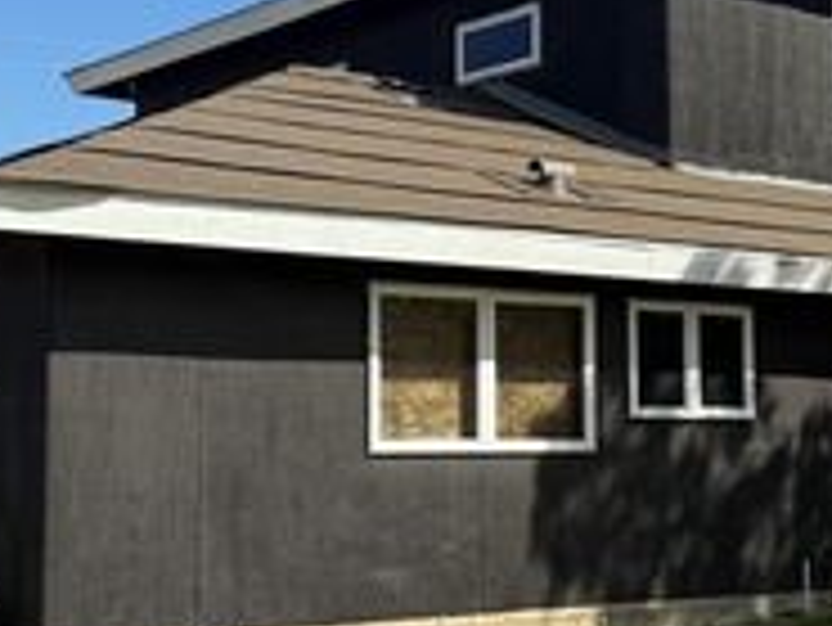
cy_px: 318
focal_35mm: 77
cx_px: 544
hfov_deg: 25.2
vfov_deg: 19.2
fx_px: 1852
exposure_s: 1/3584
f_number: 1.78
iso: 80
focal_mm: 6.76
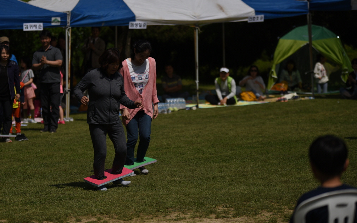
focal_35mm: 158
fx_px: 1537
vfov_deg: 8.3
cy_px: 87
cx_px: 141
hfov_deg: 13.2
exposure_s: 1/8000
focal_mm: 122
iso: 100
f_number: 2.8
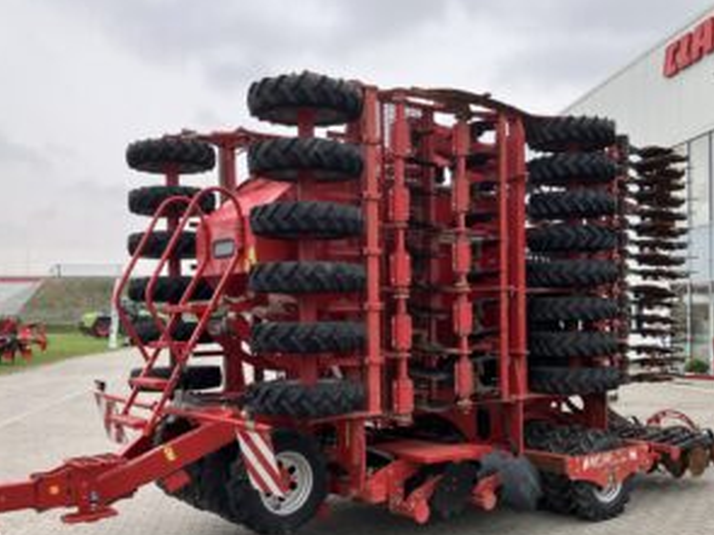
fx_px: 783
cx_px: 395
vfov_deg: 37.6
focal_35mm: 38
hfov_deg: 48.9
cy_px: 312
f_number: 1.8
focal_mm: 3.99
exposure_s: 1/224
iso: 25
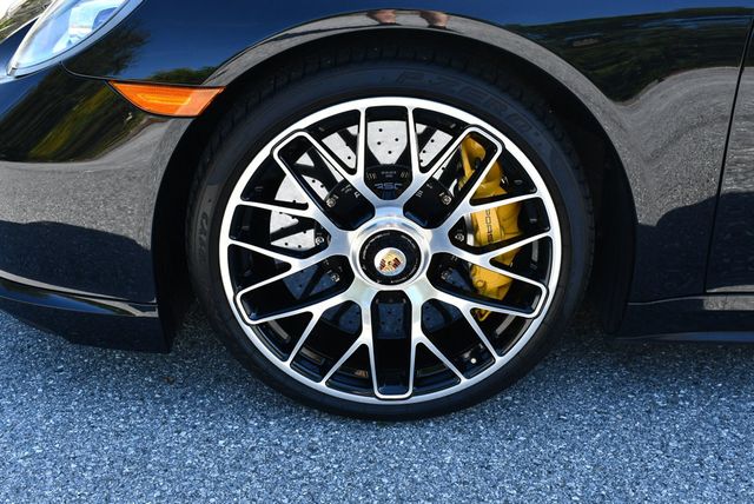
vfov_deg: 30.6
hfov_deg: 44.5
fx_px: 922
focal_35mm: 44
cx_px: 377
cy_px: 252
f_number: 5.6
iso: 280
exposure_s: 1/250
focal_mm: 22
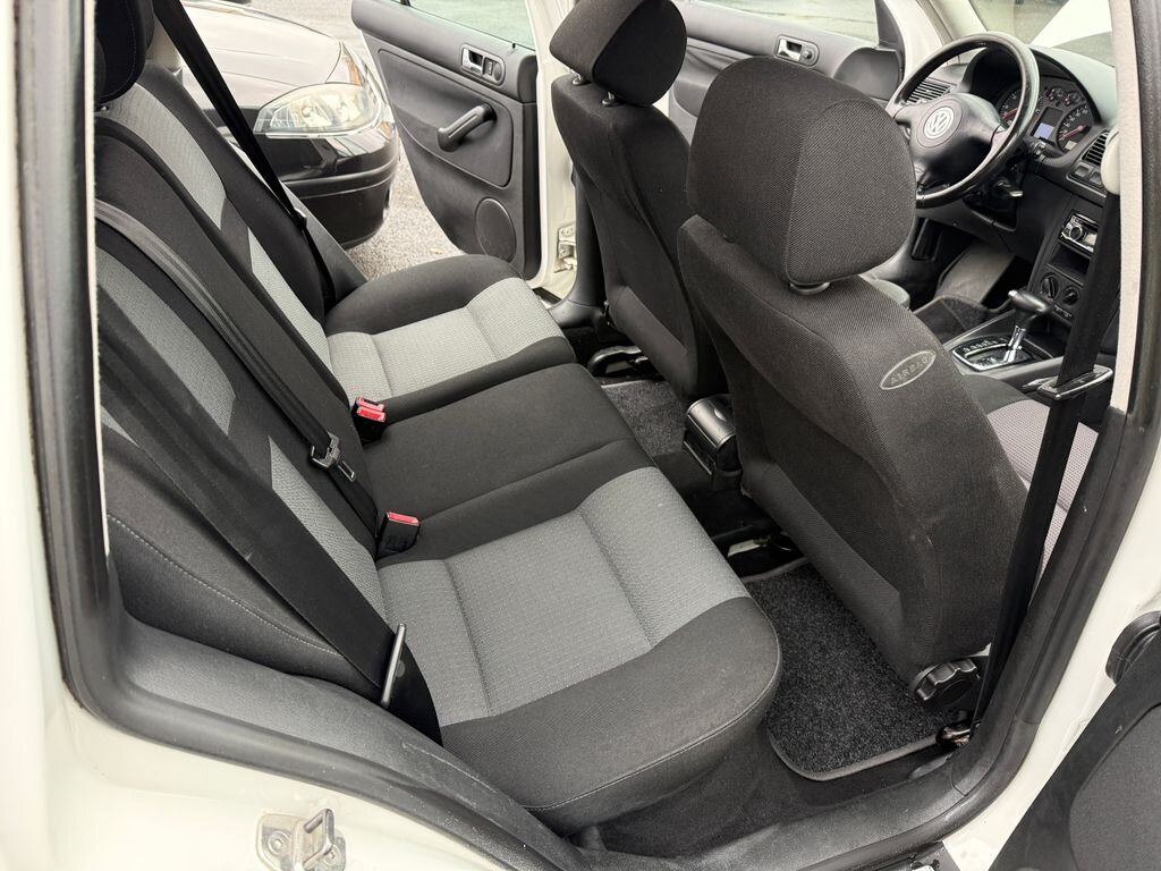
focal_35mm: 24
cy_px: 436
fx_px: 805
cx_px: 580
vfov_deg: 56.8
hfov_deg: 71.6
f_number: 1.78
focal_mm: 6.76
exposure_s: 1/66
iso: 200
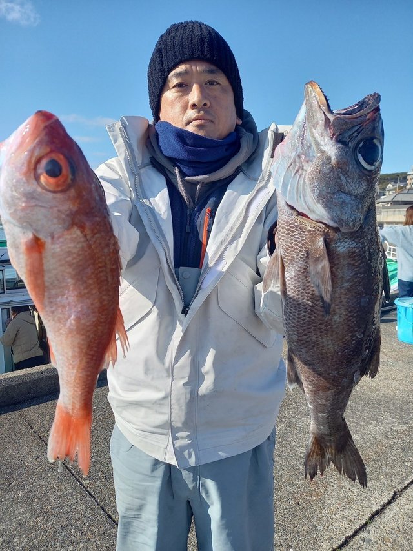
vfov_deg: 69.4
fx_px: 398
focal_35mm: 25
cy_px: 276
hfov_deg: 54.9
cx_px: 206
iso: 50
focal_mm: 4.65
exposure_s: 1/665
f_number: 1.8
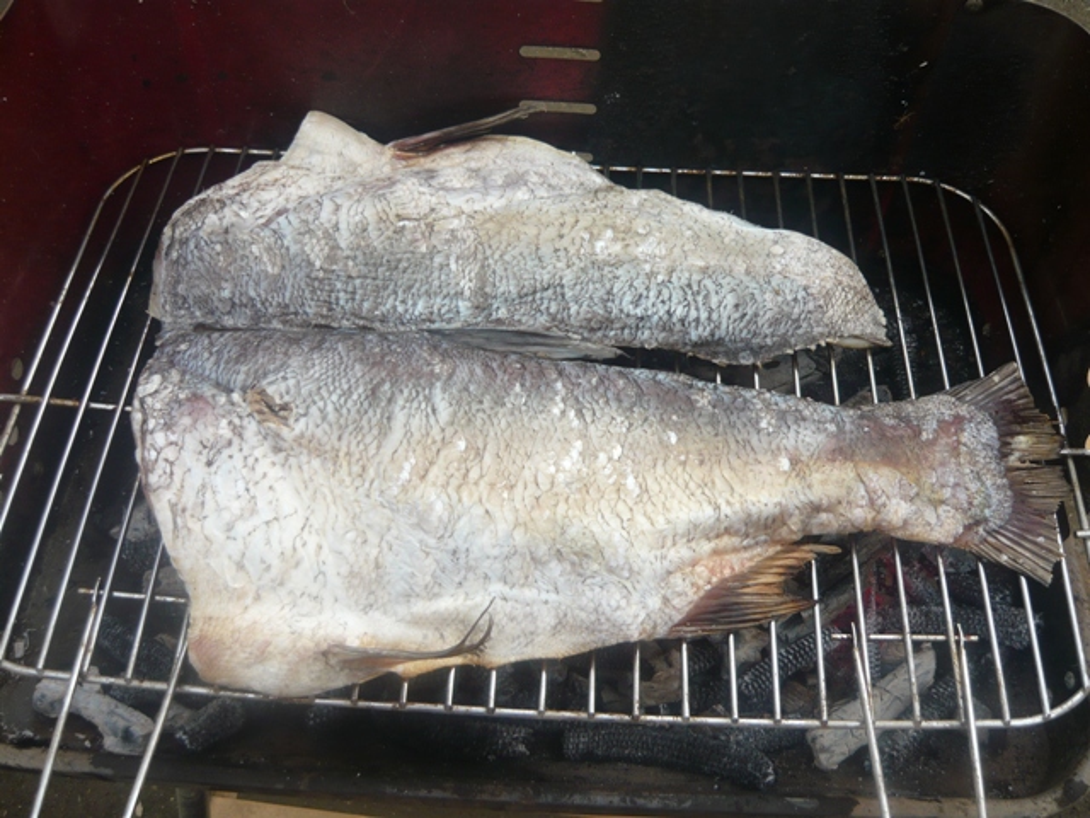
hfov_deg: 55.4
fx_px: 1039
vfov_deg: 42.9
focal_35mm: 33
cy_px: 409
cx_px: 545
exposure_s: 1/200
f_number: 2.8
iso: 100
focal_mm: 5.5
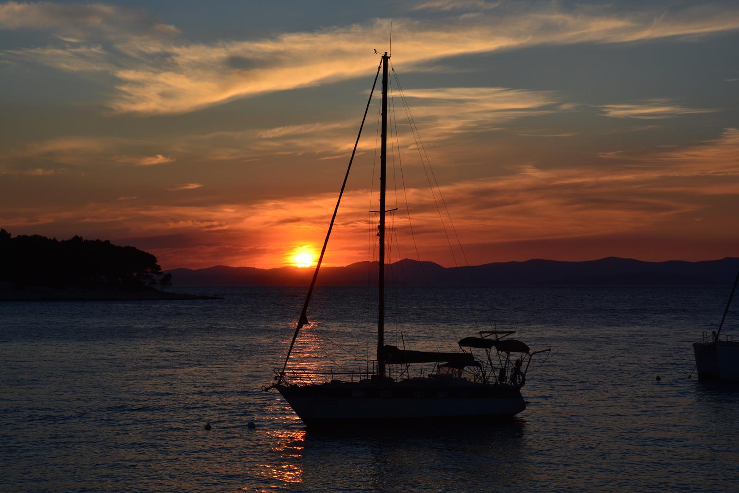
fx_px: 1601
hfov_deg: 26.0
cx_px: 370
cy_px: 246
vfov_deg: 17.5
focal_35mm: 78
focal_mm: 52
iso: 200
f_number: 10
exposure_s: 1/320
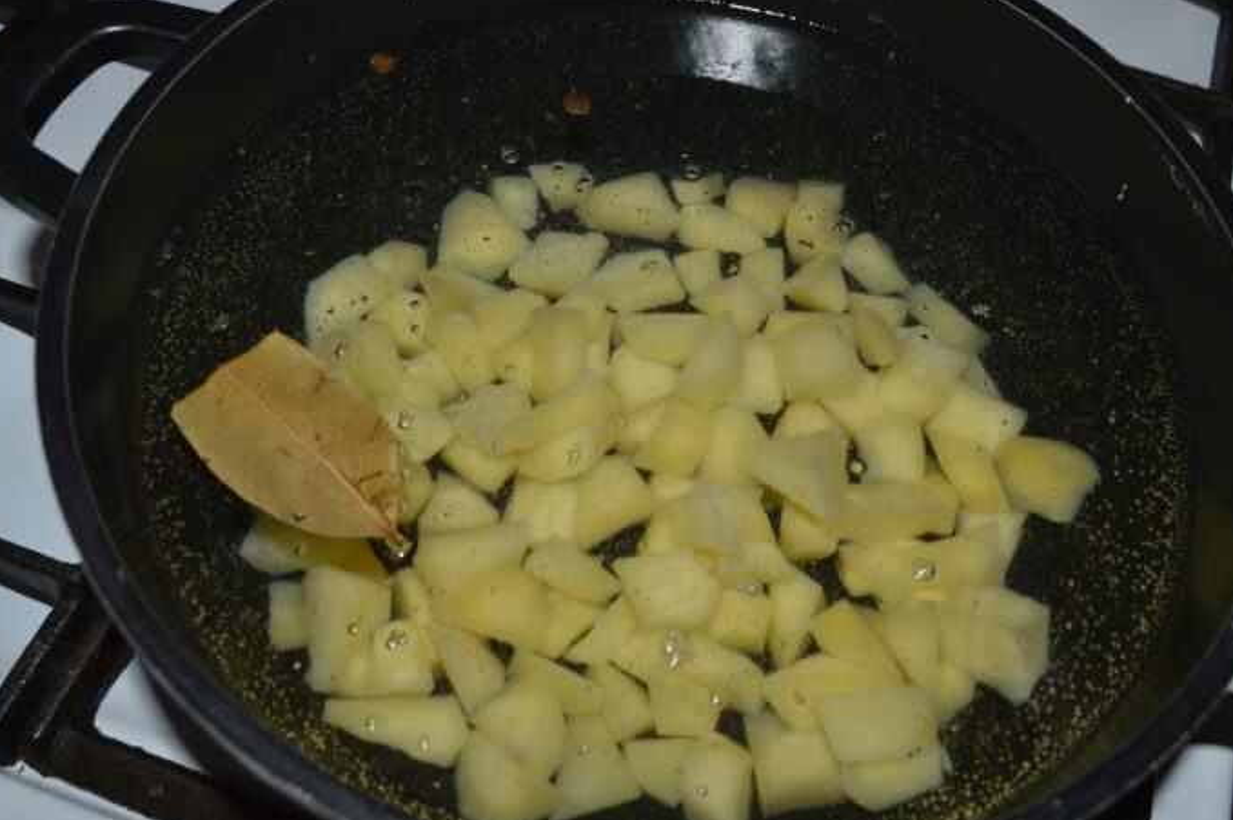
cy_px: 413
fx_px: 1164
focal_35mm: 34
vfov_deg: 38.8
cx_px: 617
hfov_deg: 55.8
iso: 100
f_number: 8
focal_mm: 22
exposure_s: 1/60
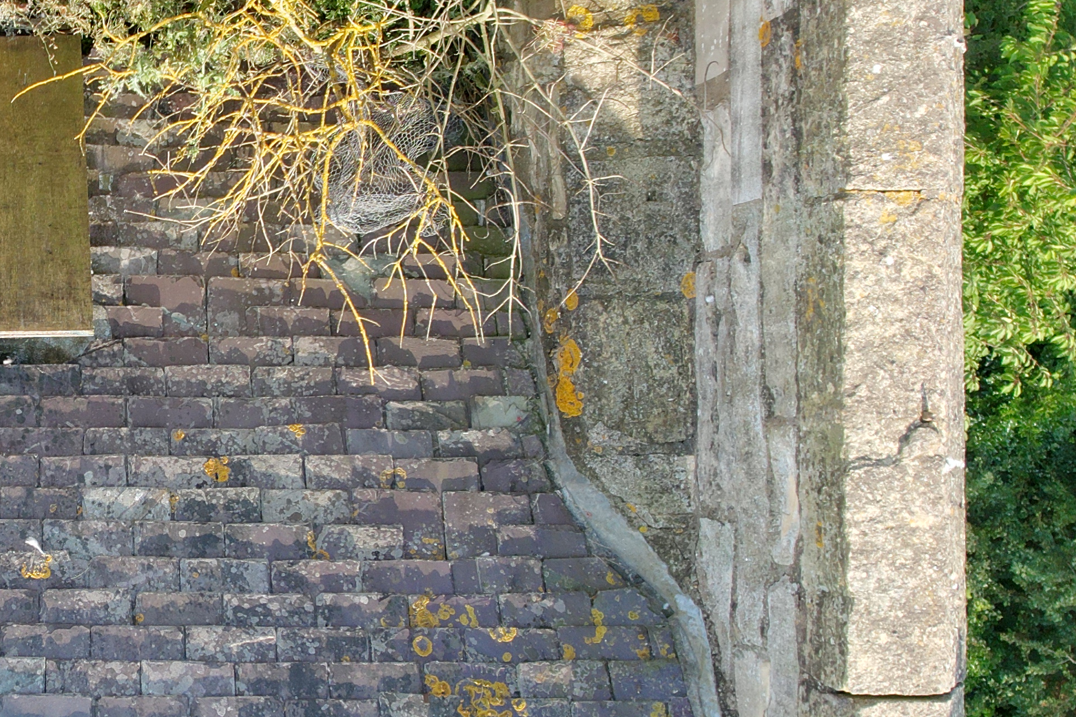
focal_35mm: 62
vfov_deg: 21.9
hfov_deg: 30.2
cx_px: 12
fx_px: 1853
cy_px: 373
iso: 100
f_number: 2.8
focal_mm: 8.38
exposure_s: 1/640
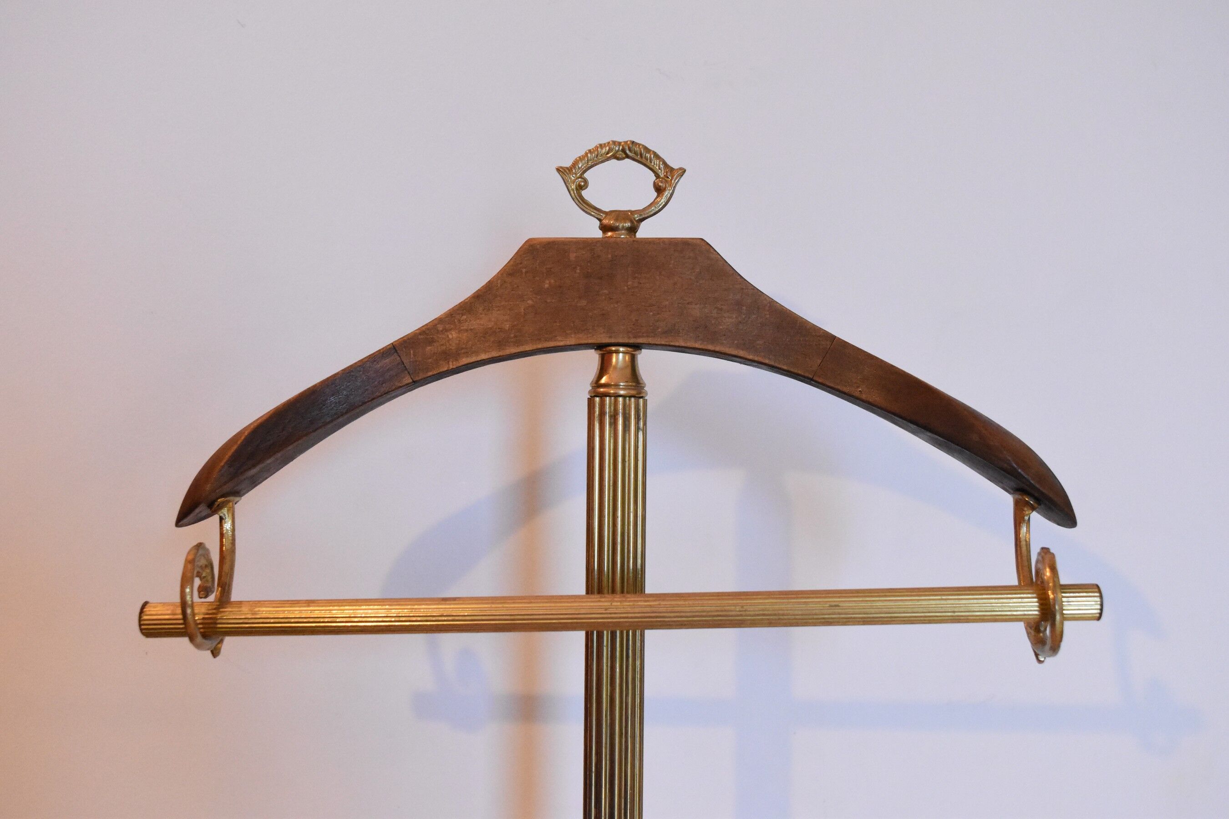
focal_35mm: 40
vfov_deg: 33.0
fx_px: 1383
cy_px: 410
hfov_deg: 47.9
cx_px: 614
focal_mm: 27
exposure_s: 1/125
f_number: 5.6
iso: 6400
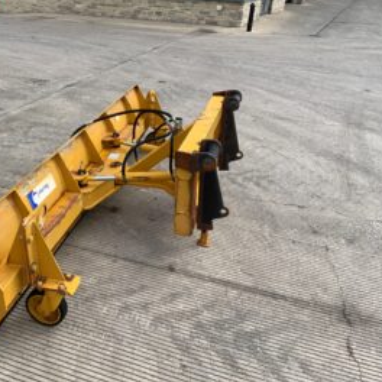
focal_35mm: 35
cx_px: 130
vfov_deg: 47.2
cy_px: 192
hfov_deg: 46.5
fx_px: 437
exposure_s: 1/816
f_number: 1.8
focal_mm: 3
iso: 16
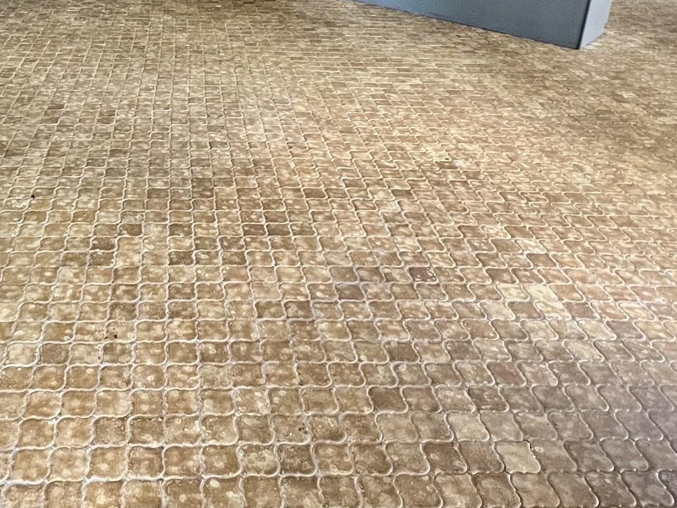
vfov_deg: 38.5
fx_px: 685
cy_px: 74
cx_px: 182
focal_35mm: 35
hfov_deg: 50.8
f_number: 1.8
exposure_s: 1/60
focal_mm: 1.57
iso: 400
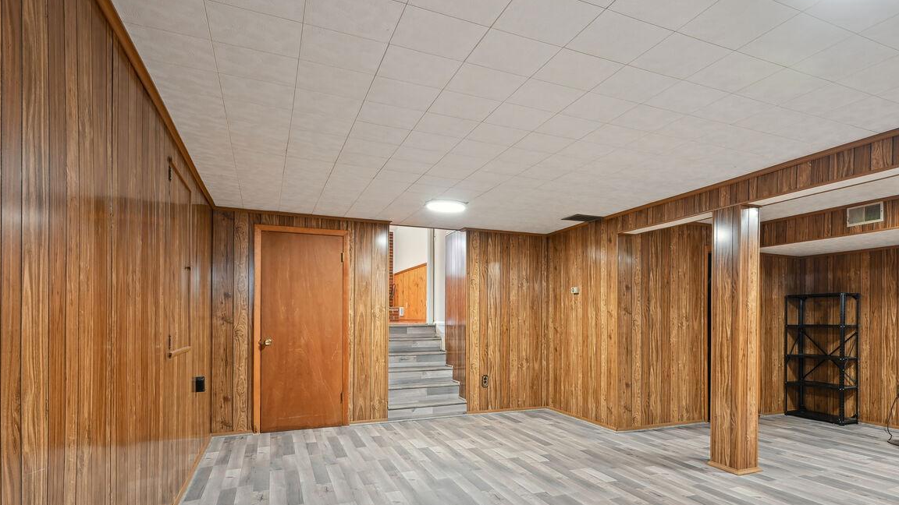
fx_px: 524
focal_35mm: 22
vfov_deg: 50.4
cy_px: 342
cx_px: 550
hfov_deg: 80.0
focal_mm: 14
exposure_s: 1
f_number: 9
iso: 200
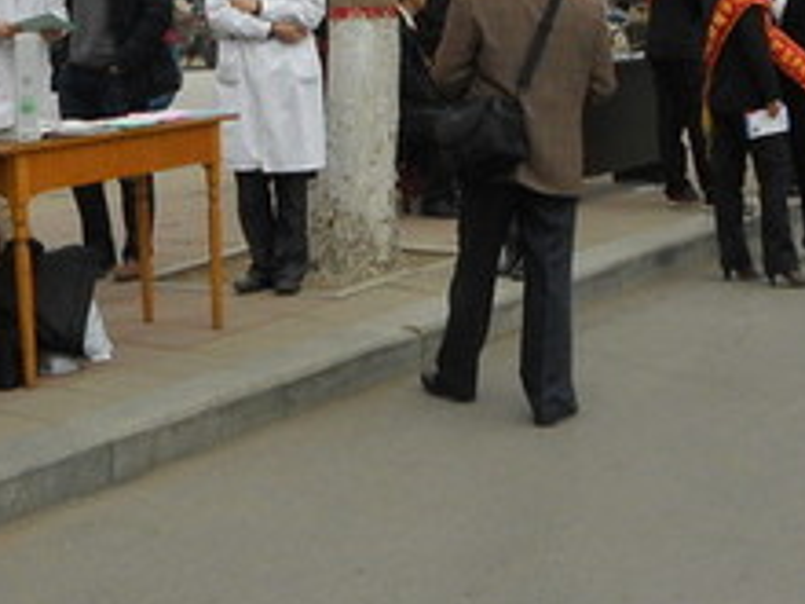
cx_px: 432
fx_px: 1651
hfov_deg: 27.4
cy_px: 11
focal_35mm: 71
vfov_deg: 20.1
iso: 100
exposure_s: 1/200
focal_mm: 4.6
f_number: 3.2
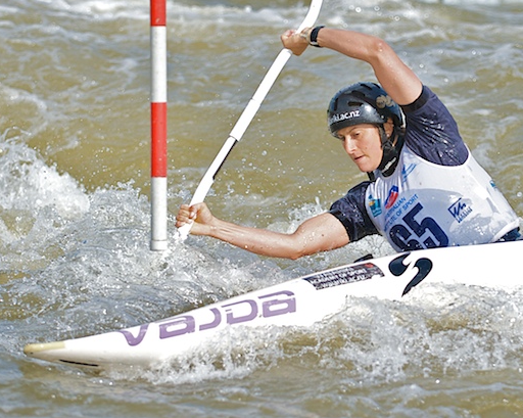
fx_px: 2197
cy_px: 208
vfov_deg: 10.9
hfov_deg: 13.6
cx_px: 279
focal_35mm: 142
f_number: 2.8
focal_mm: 125
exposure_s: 1/8000
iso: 400
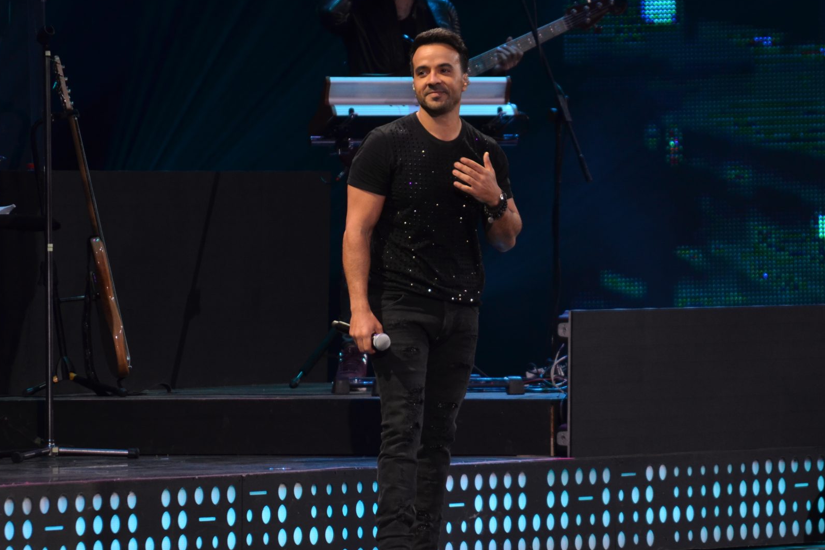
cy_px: 292
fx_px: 8342
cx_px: 455
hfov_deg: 5.7
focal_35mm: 364
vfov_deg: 3.8
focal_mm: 190
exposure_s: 1/125
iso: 800
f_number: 5.6
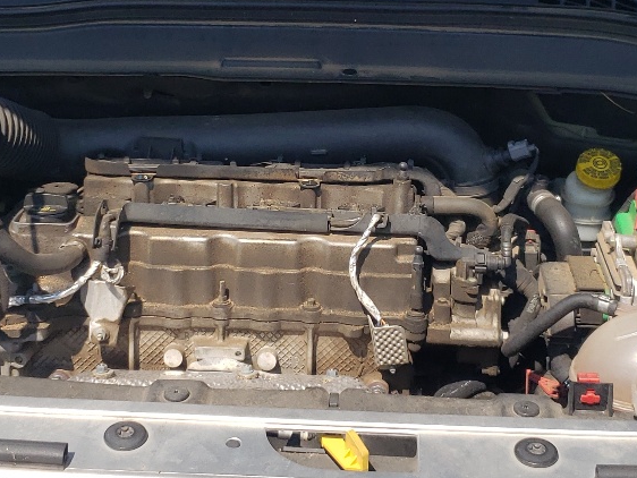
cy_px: 171
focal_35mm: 74
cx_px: 323
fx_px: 1362
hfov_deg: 26.3
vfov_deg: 19.9
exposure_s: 1/2500
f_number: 1.5
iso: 50
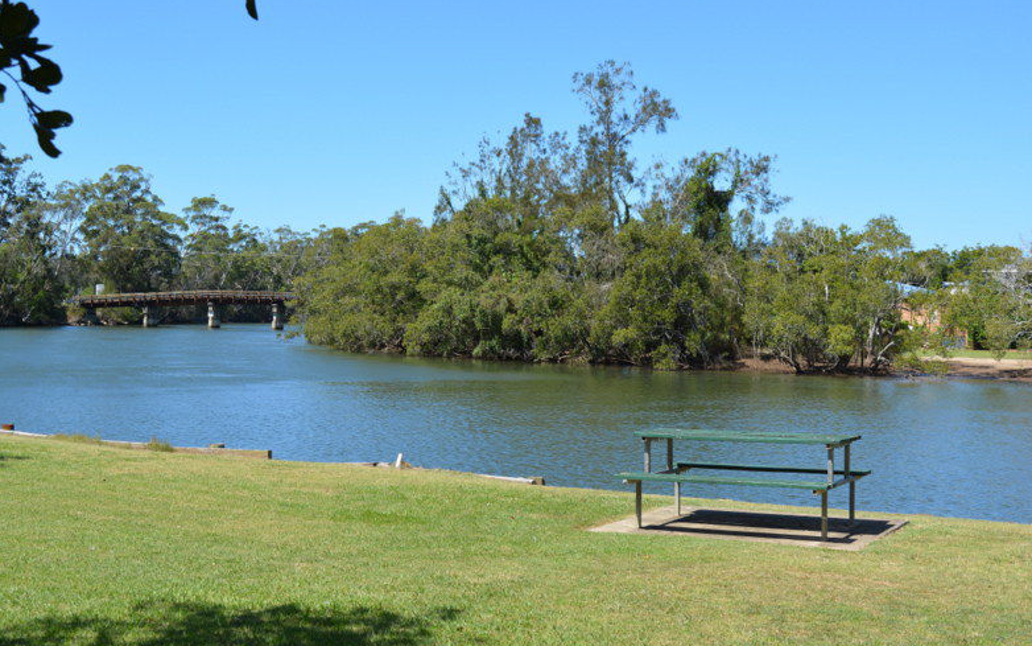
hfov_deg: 41.4
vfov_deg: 26.6
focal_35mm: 49
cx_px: 505
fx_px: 1365
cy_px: 305
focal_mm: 31
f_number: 8
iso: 110
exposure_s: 1/250
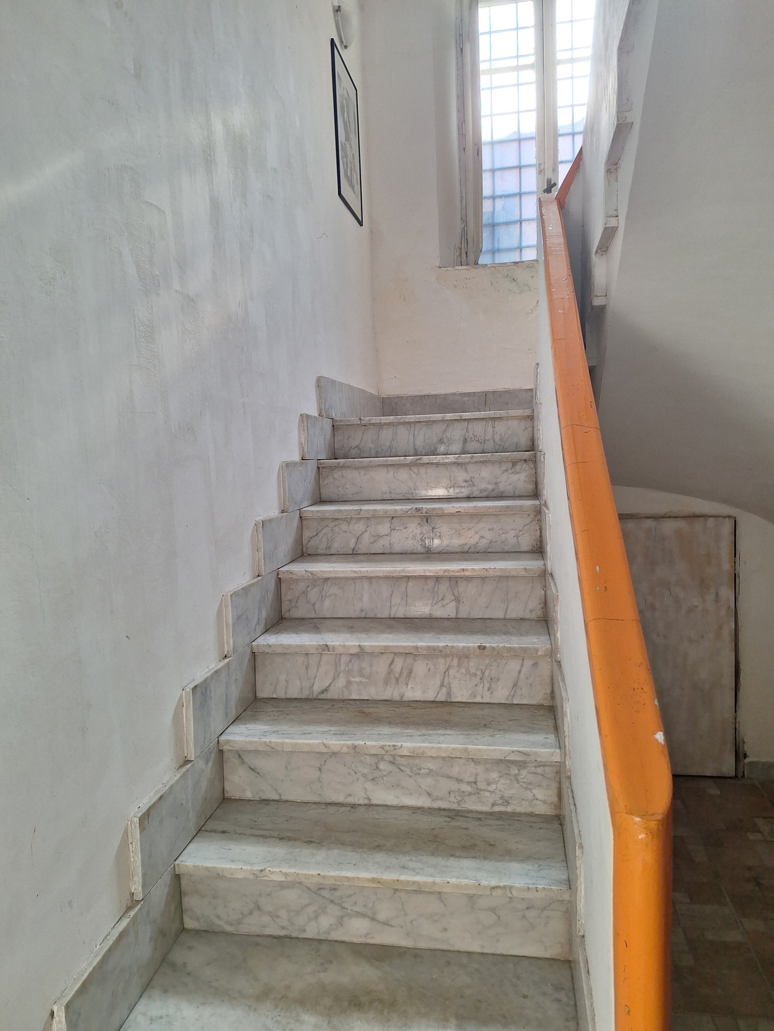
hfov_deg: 58.9
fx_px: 686
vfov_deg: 73.9
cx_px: 387
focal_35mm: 23
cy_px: 516
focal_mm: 5.54
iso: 40
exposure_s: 1/182
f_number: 1.8
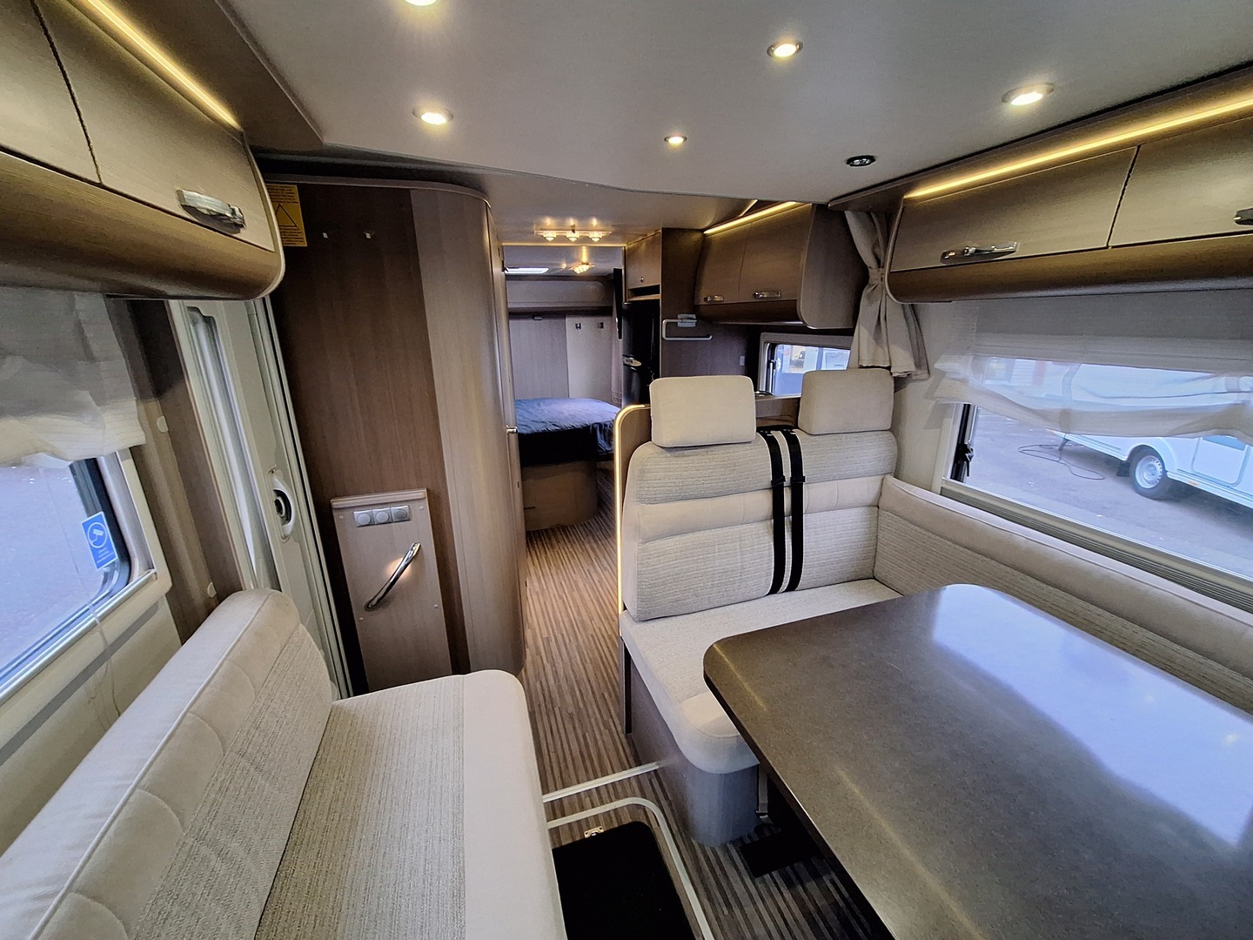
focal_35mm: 13
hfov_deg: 106.2
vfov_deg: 89.9
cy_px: 470
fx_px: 471
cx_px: 626
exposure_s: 1/25
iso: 320
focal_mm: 1.74
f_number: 2.2
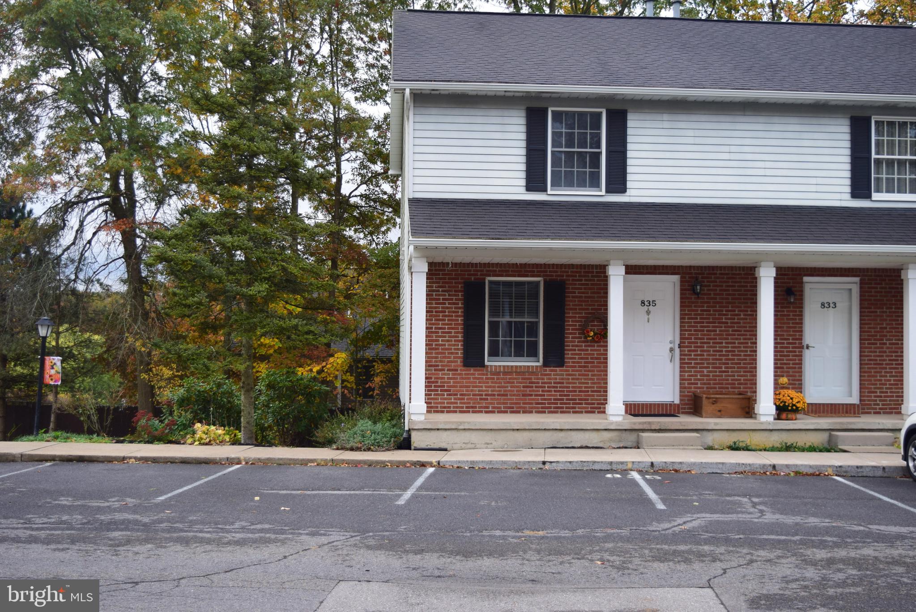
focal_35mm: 45
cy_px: 306
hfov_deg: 43.6
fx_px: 1146
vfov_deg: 29.9
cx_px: 458
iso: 250
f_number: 5.6
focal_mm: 30
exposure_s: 1/125
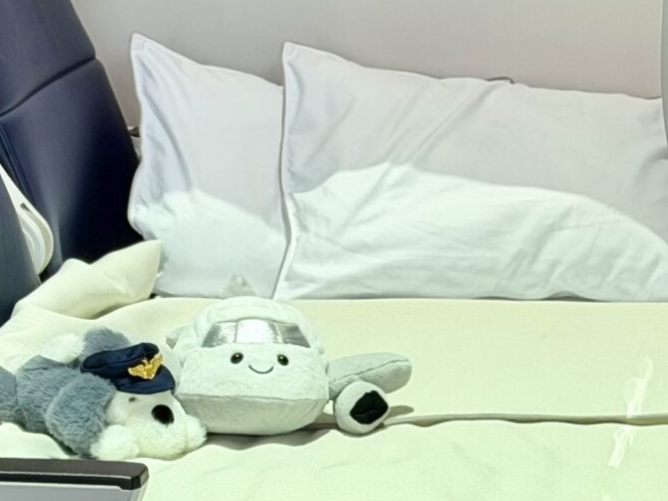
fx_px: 3570
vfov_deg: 8.0
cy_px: 255
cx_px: -125
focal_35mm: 185
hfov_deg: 10.5
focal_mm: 6.76
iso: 64
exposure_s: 1/447
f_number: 1.78
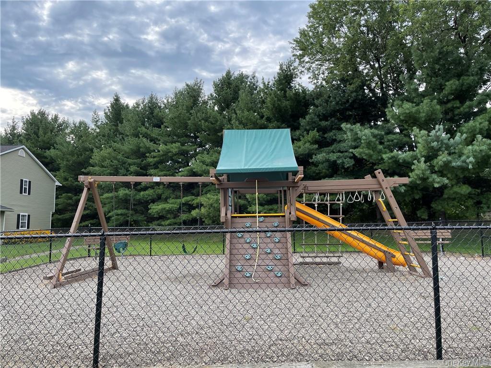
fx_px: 369
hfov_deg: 67.3
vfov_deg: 53.1
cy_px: 184
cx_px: 246
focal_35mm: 26
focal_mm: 5.1
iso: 32
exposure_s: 1/930
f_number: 1.6
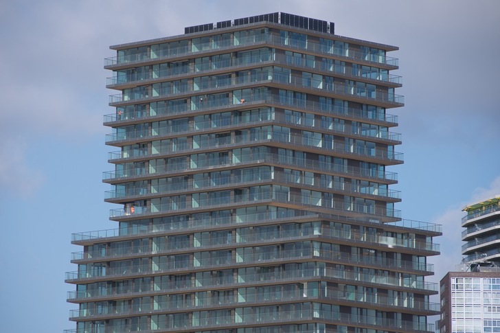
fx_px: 3124
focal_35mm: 225
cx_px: 250
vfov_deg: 6.1
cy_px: 166
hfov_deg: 9.2
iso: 125
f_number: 6.3
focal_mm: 150
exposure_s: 1/500
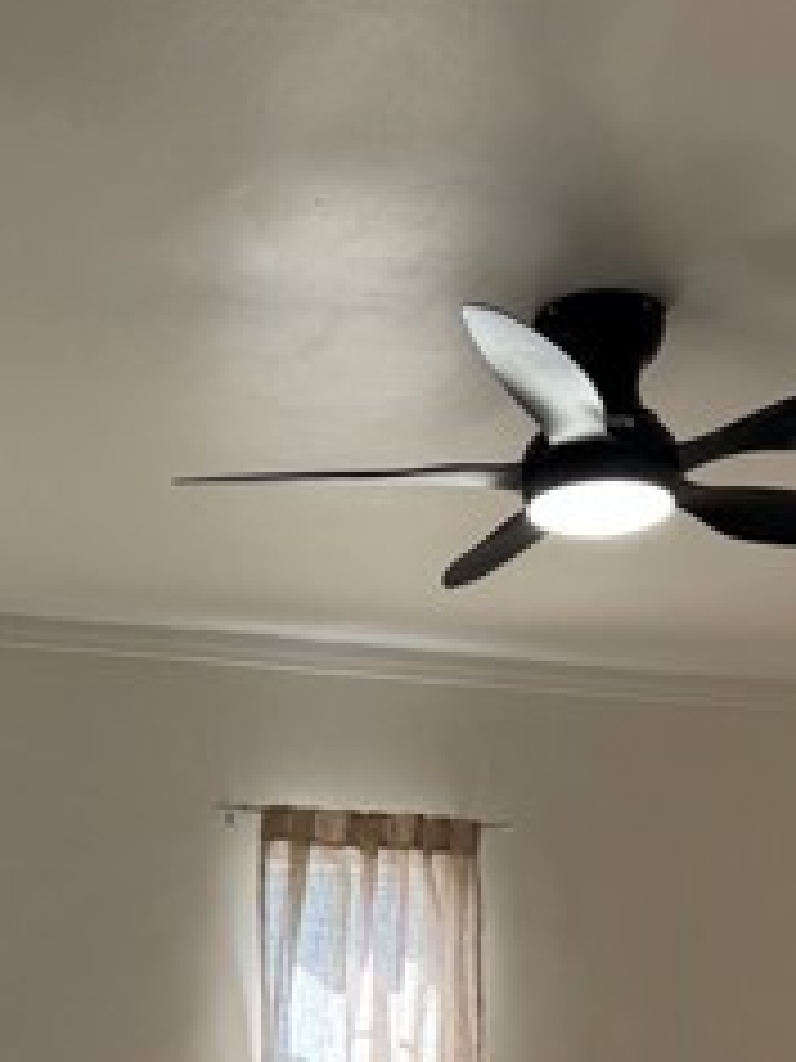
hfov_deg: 22.6
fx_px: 1993
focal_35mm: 65
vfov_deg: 26.0
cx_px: 351
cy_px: 1336
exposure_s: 1/191
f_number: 1.78
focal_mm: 6.76
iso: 80
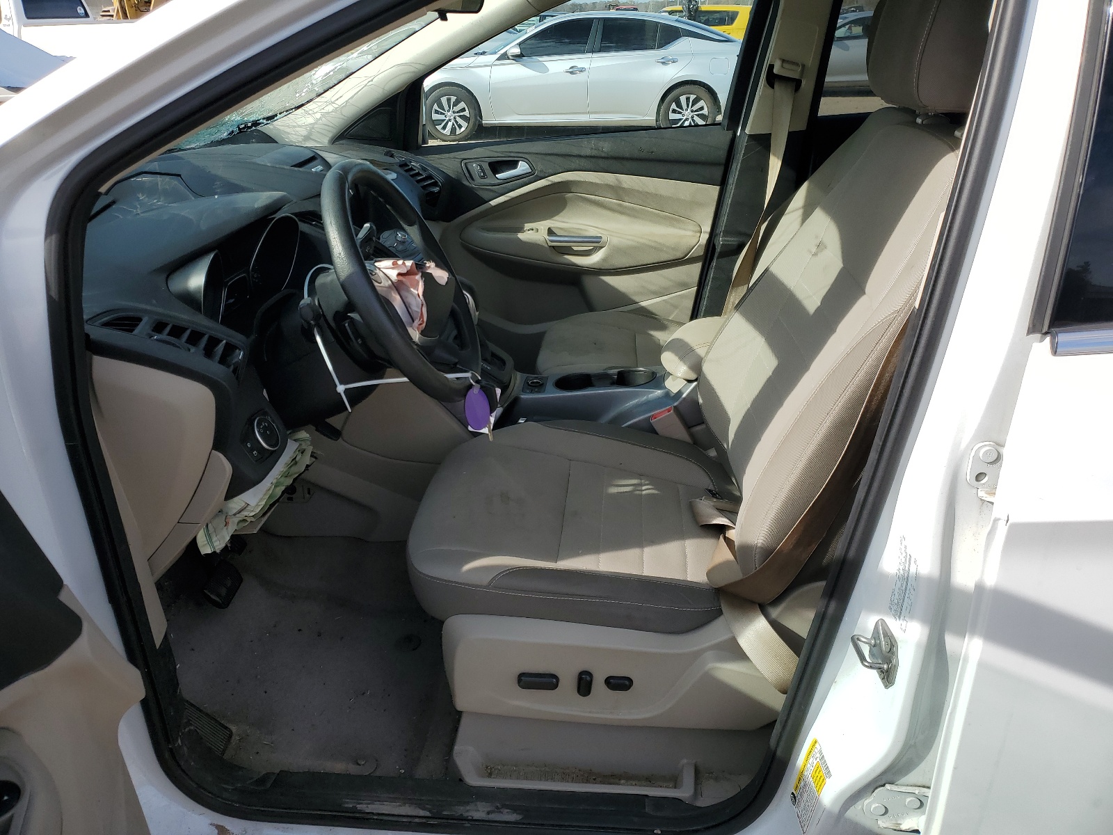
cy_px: 418
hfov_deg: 67.3
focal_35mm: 26
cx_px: 556
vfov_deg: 53.1
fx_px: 836
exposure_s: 1/2500
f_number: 1.5
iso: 50
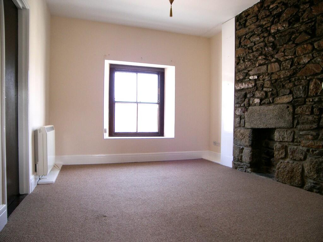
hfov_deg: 63.4
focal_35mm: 28
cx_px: 162
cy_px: 121
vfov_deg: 49.7
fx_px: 261
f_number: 2.8
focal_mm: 5.9
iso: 50
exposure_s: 1/60
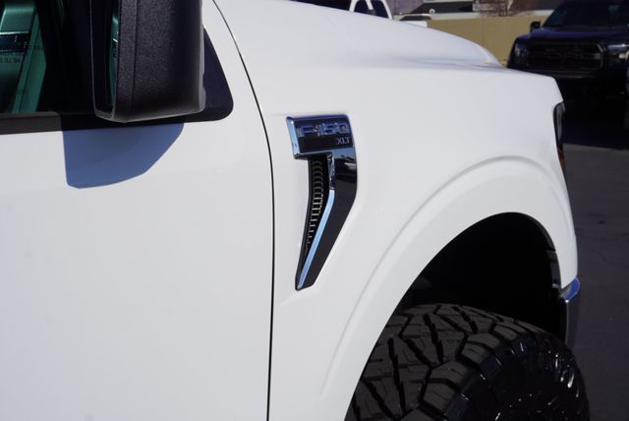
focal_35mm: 45
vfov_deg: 29.9
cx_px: 314
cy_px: 210
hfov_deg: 43.6
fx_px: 787
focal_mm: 30
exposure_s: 1/400
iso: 100
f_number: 11
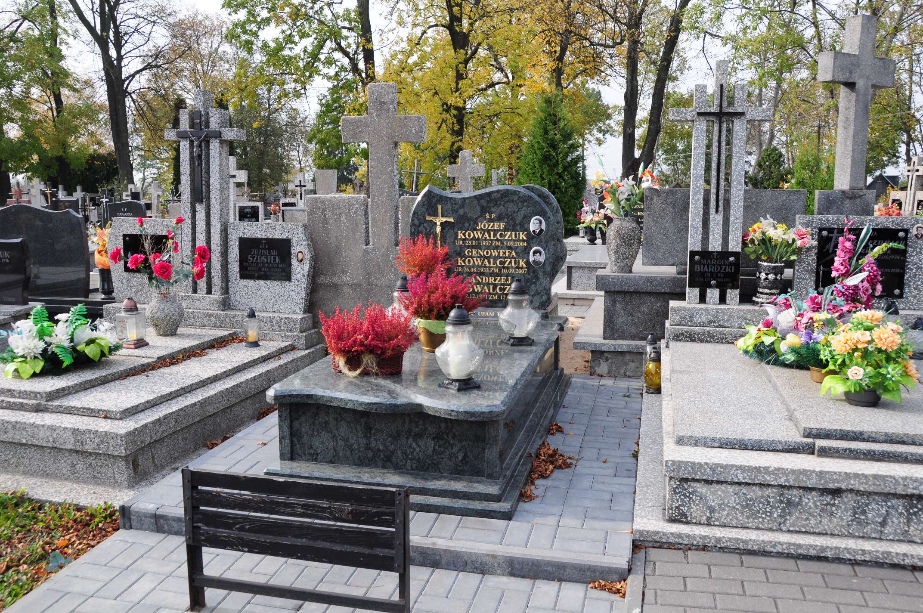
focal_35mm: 30
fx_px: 768
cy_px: 306
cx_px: 462
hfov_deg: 62.0
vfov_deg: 43.5
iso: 500
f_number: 7.1
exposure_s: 1/640
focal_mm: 20
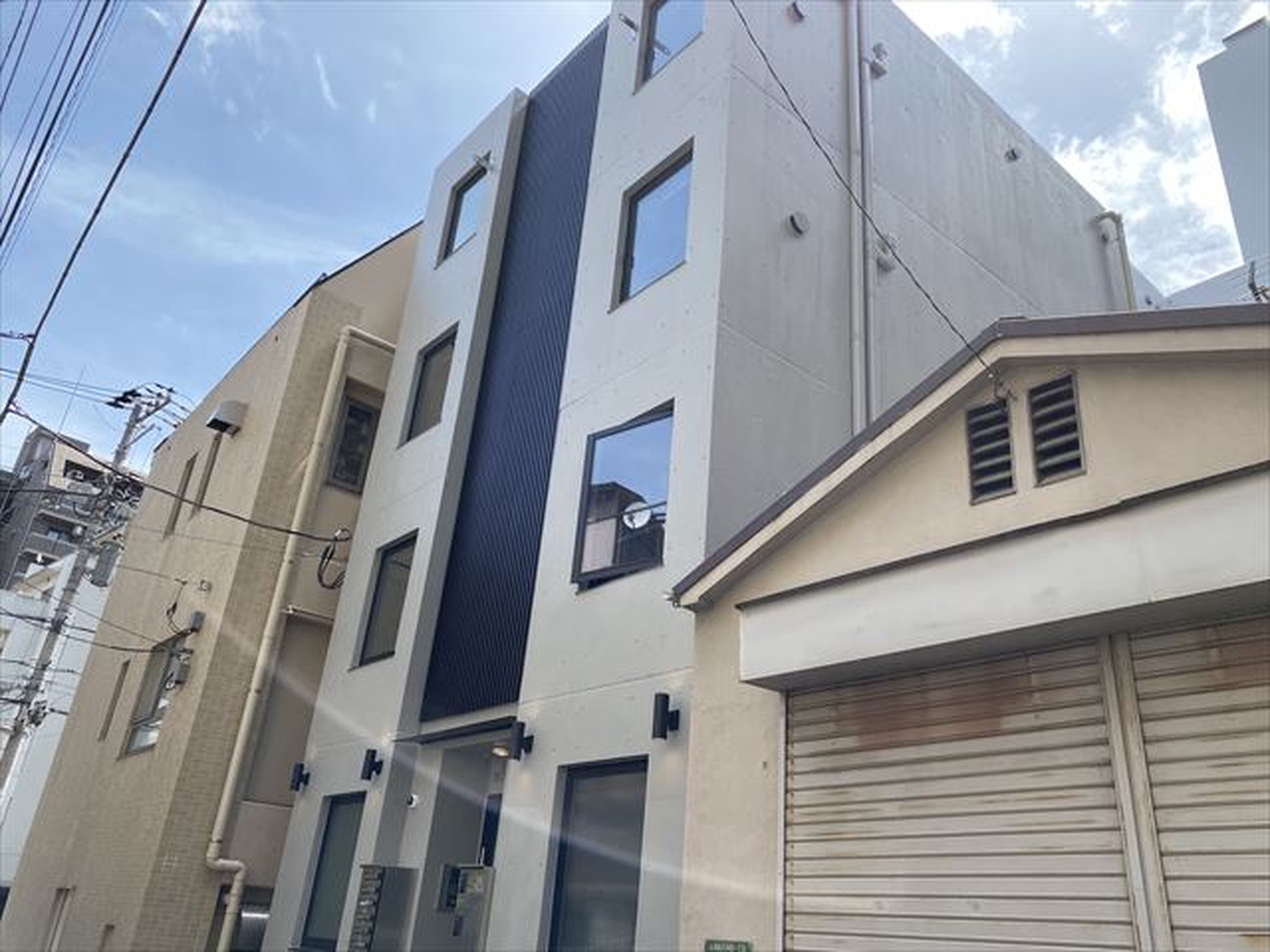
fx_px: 954
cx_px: 635
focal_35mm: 26
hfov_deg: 67.3
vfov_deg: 53.1
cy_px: 476
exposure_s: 1/1395
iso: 32
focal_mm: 4.25
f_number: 1.8
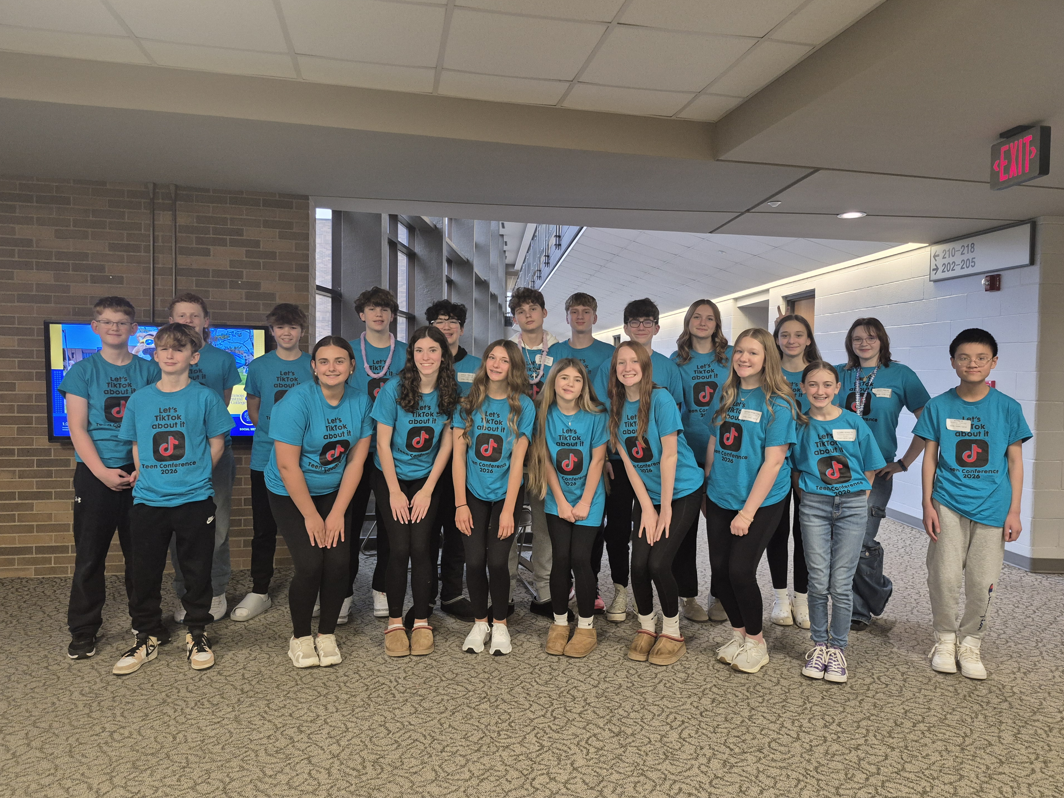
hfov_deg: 71.6
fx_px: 738
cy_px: 382
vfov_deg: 56.8
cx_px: 542
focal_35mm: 24
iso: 500
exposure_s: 1/120
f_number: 1.8
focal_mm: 5.4
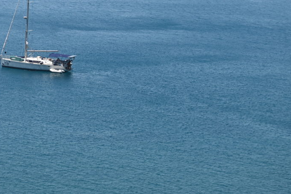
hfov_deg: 11.1
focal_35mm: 184
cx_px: 73
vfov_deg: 7.5
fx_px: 1488
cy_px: 43
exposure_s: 1/500
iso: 100
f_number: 5.6
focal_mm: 70
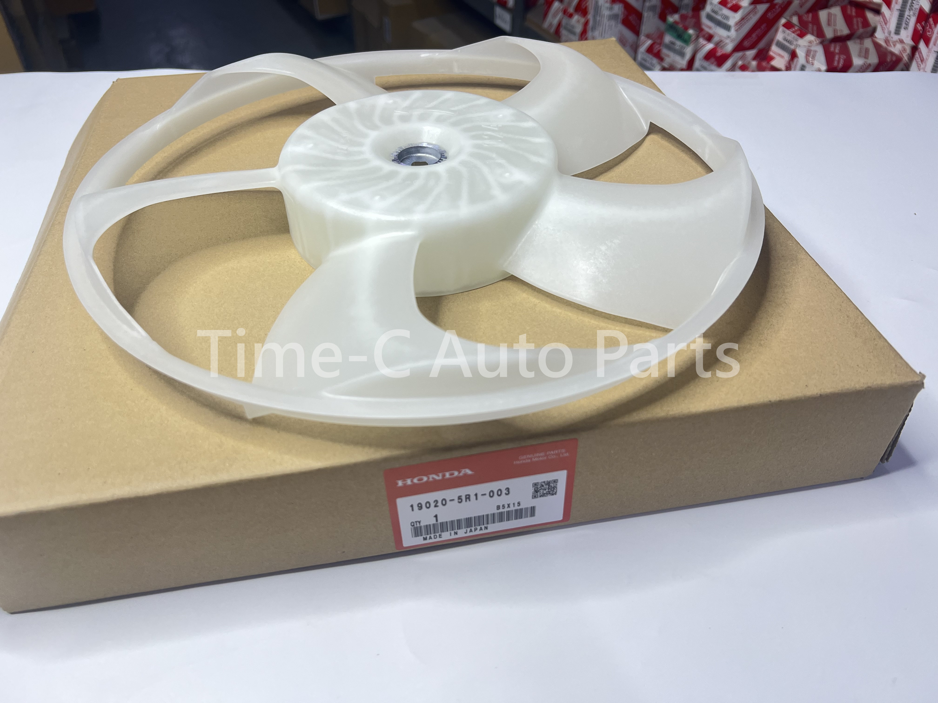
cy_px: 352
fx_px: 705
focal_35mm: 26
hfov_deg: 67.3
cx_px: 469
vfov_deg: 53.1
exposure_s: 1/121
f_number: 1.5
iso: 125
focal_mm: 5.7
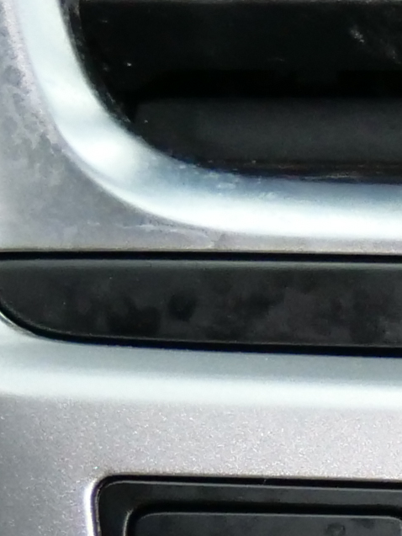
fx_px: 5541
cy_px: 1229
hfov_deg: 3.8
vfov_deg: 5.4
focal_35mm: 358
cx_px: 1865
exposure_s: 1/20
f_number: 4.2
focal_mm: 22
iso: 800
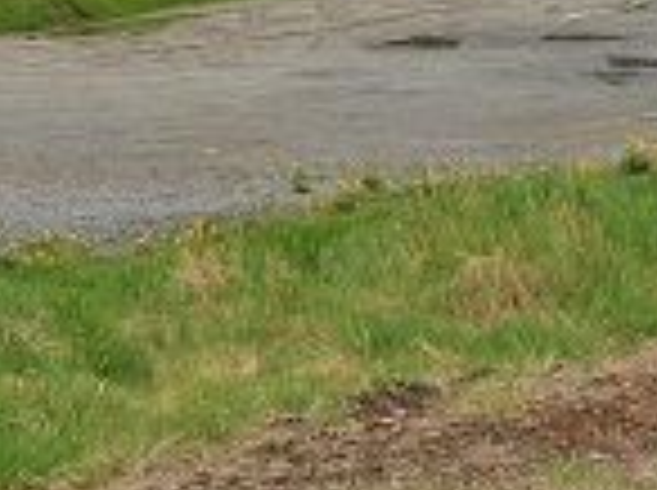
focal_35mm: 97
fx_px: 1838
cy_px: -267
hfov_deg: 19.8
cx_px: 52
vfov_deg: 14.1
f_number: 8
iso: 200
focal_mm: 18
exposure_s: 1/200
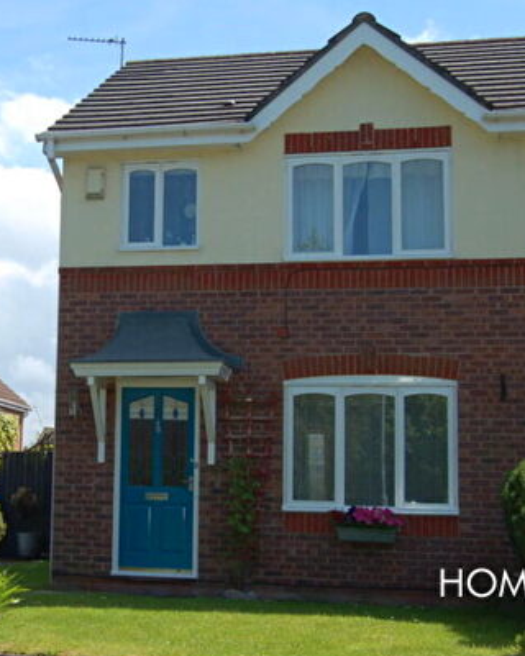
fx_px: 1243
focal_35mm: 64
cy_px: 328
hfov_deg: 23.4
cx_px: 90
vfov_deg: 29.6
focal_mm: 26
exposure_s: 1/500
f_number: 6.3
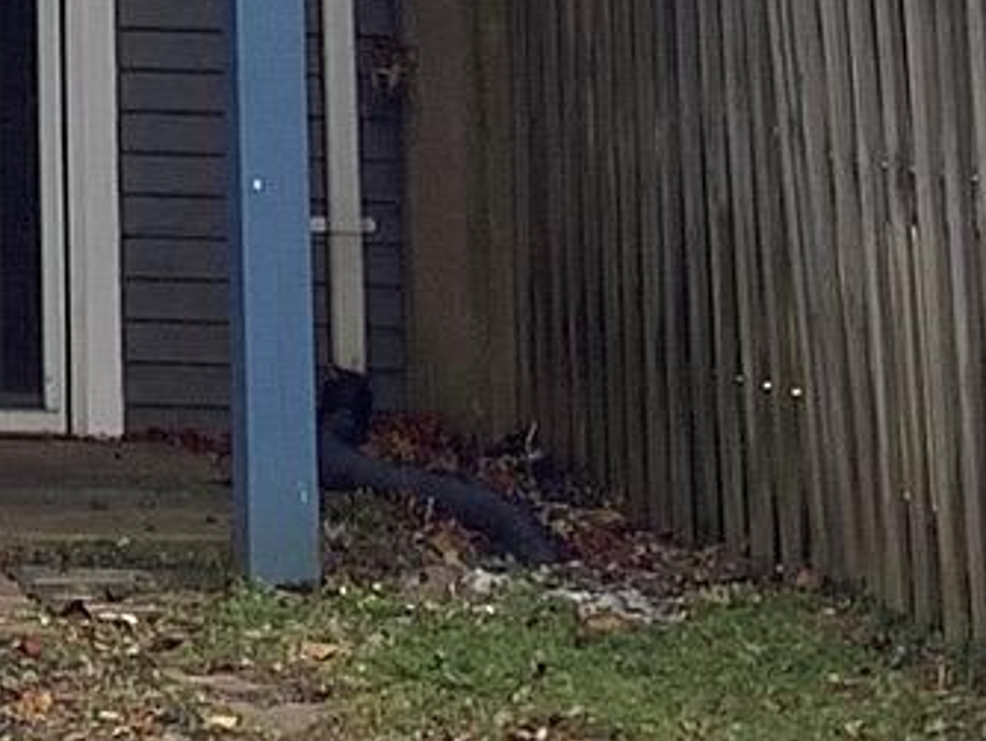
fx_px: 5416
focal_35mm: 190
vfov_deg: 7.3
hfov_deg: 9.9
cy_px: -1148
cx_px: -714
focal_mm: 3.3
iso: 25
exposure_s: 1/139
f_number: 2.4
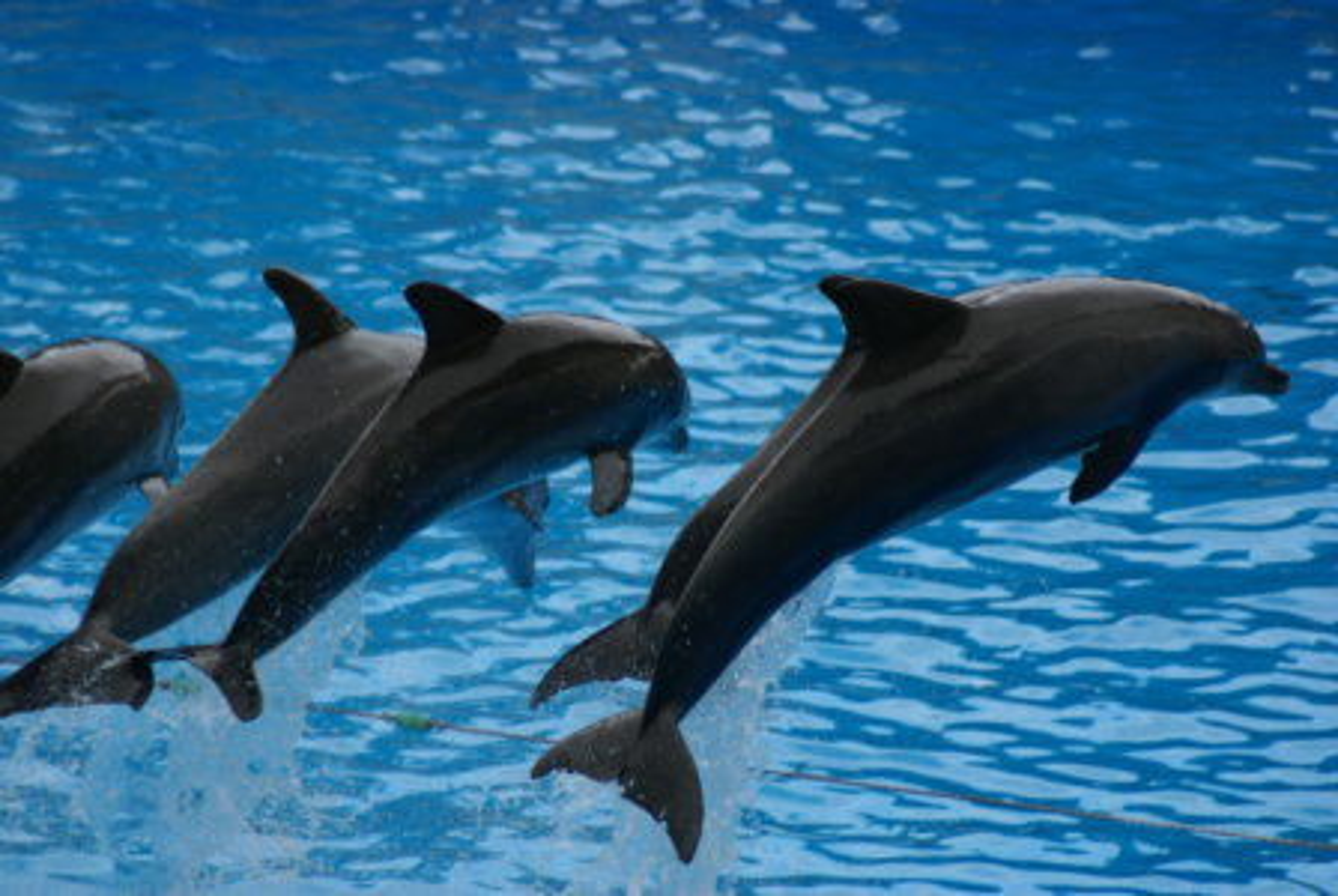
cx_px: 669
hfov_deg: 6.9
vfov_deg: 4.6
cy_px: 448
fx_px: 11164
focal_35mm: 300
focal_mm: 200
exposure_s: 1/320
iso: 100
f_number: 5
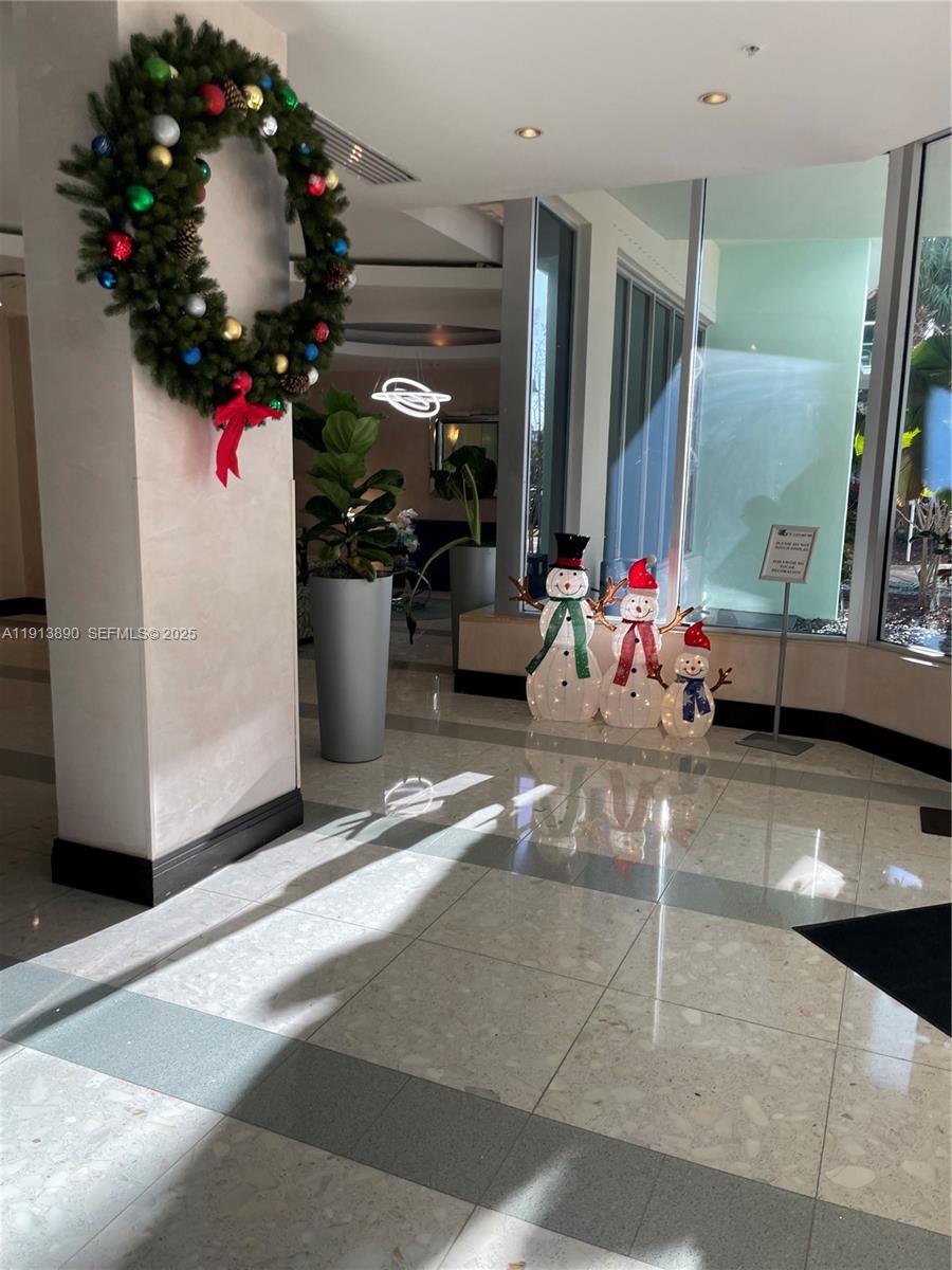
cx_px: 476
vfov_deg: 67.3
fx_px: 953
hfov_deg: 53.1
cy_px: 635
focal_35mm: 26
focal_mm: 4.2
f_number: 1.6
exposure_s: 1/120
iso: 40
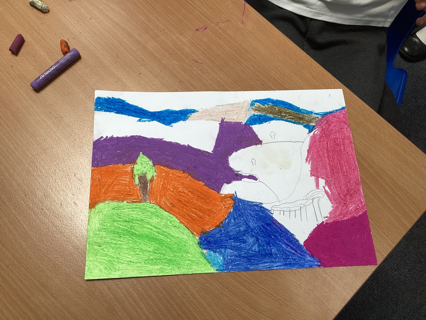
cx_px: 213
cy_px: 160
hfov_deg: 58.4
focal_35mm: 31
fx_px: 381
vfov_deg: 45.4
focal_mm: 3.3
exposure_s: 1/100
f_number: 2.4
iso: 32
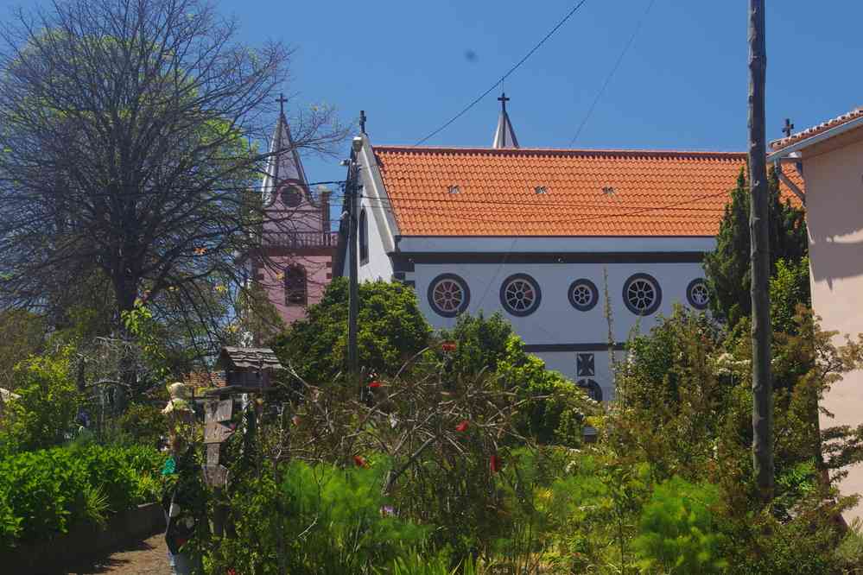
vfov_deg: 23.8
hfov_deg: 35.1
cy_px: 288
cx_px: 432
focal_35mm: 57
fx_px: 1366
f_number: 11
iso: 200
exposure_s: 1/80
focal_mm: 38
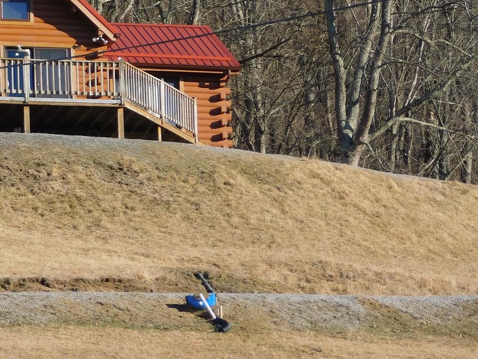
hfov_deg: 4.0
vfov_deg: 3.0
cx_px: 14
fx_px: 6878
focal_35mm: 498
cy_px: 55
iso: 125
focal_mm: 41.3
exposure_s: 1/320
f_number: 5.6
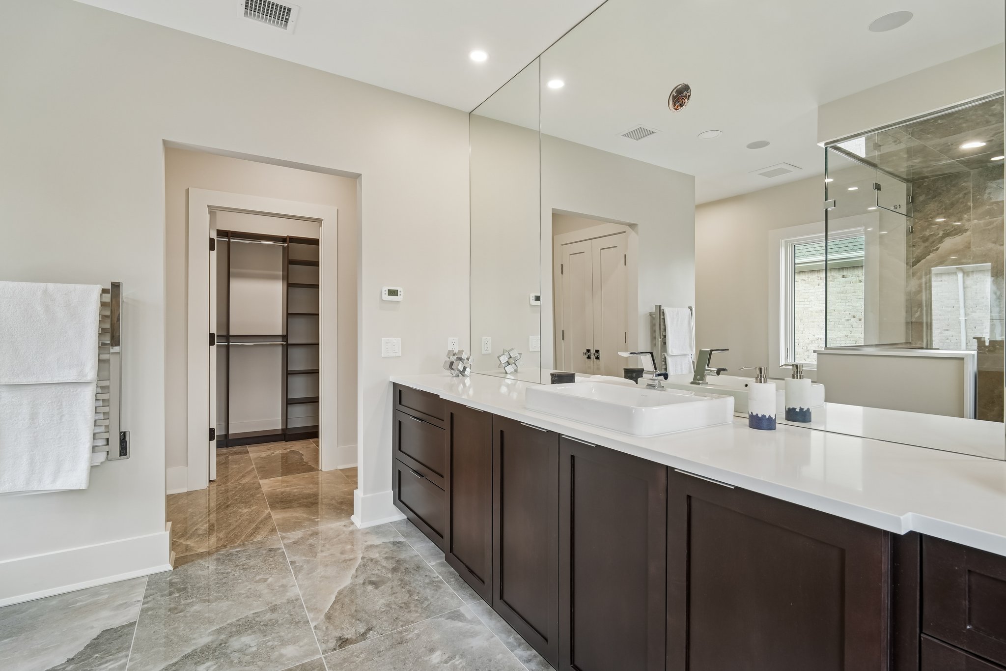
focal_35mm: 16
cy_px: 336
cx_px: 503
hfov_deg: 96.7
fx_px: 447
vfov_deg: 73.7
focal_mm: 16
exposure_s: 1/20
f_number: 8
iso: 400
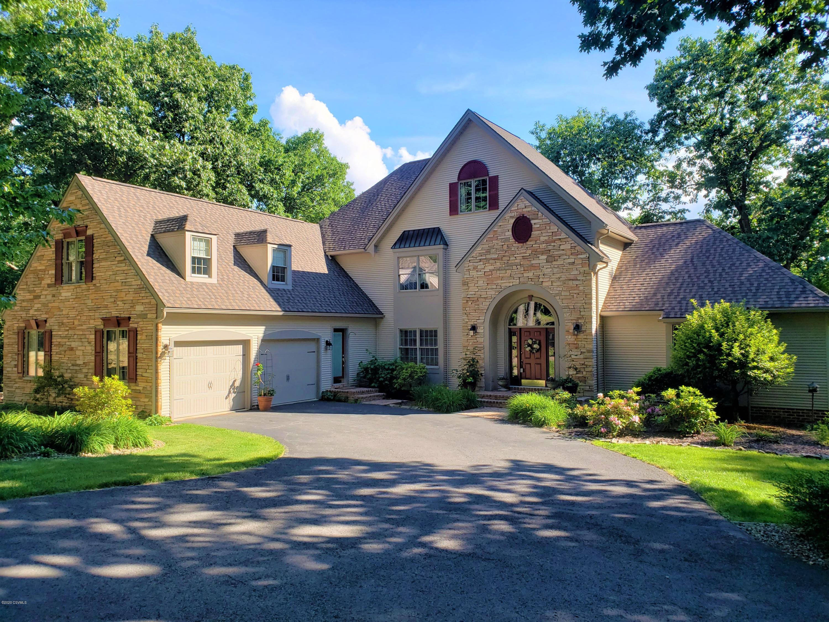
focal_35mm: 26
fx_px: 623
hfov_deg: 67.3
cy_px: 311
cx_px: 414
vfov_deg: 53.1
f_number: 2.4
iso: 50
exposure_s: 1/591
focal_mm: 4.3
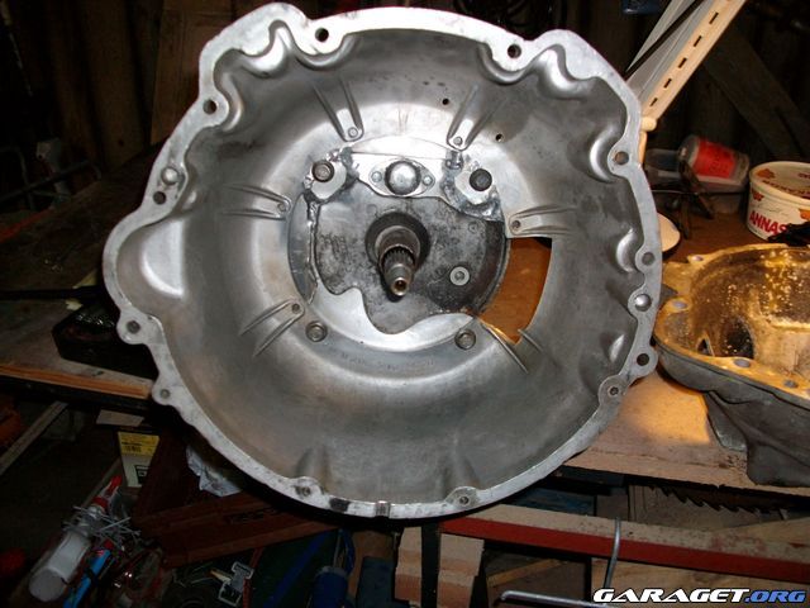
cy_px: 304
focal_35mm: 32
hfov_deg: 56.8
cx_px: 405
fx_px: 749
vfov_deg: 44.2
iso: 125
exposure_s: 1/40
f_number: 2.9
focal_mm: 5.7
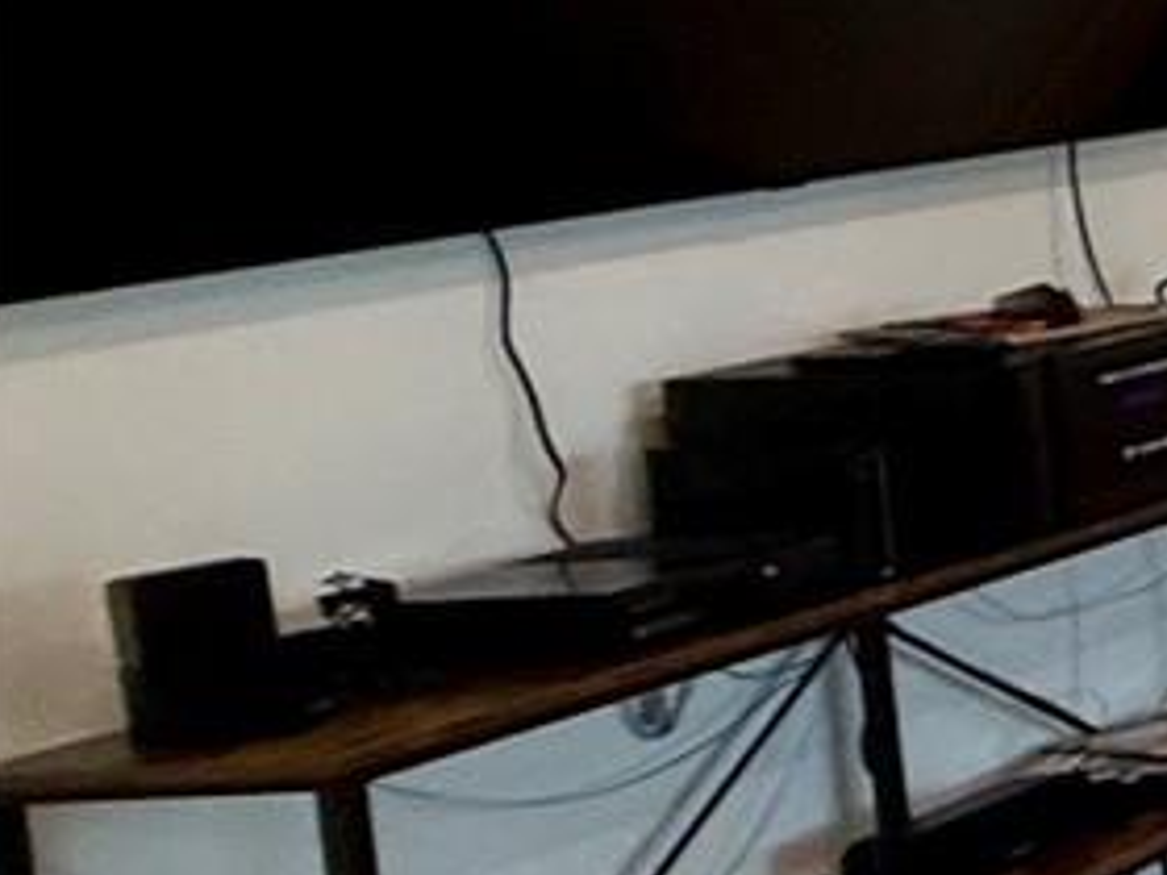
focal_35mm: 80
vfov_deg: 18.2
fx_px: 2697
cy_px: 121
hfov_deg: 12.3
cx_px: 3313
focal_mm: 2.22
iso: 200
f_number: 2.2
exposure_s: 1/60
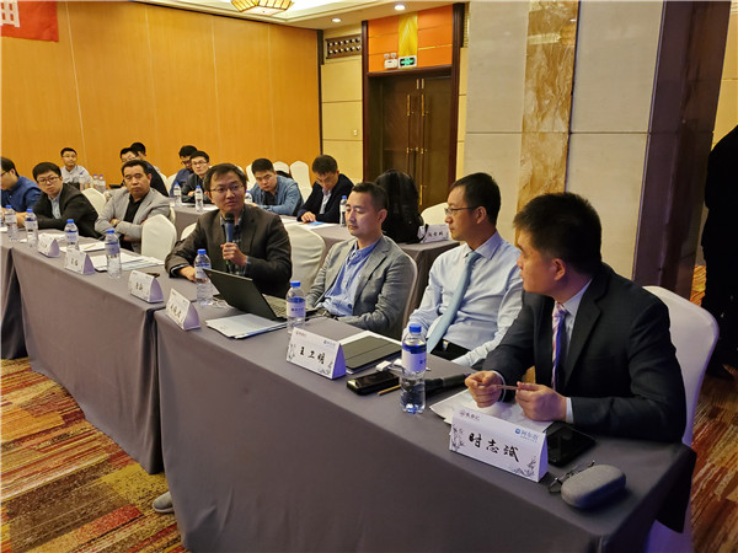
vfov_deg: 53.1
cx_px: 369
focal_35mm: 26
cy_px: 276
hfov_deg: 67.3
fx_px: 554
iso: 400
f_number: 1.5
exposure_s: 1/50
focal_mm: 4.3
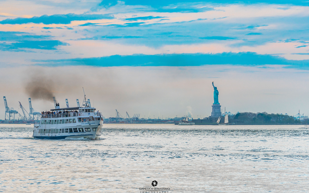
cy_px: 93
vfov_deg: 5.5
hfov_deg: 8.8
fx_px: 2013
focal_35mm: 239
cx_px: 154
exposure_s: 1/160
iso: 100
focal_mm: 156
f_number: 5.6
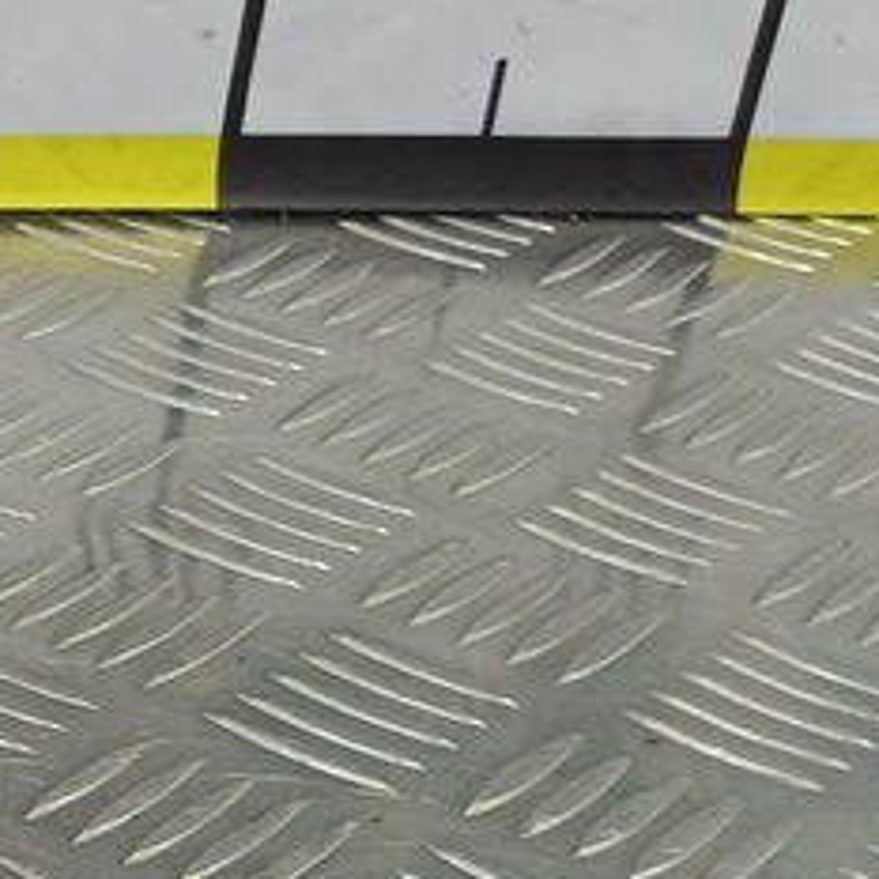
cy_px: 1139
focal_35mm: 105
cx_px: -702
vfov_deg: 15.8
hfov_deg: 14.6
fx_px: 3017
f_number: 1.6
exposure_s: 1/50
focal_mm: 4.11
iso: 111
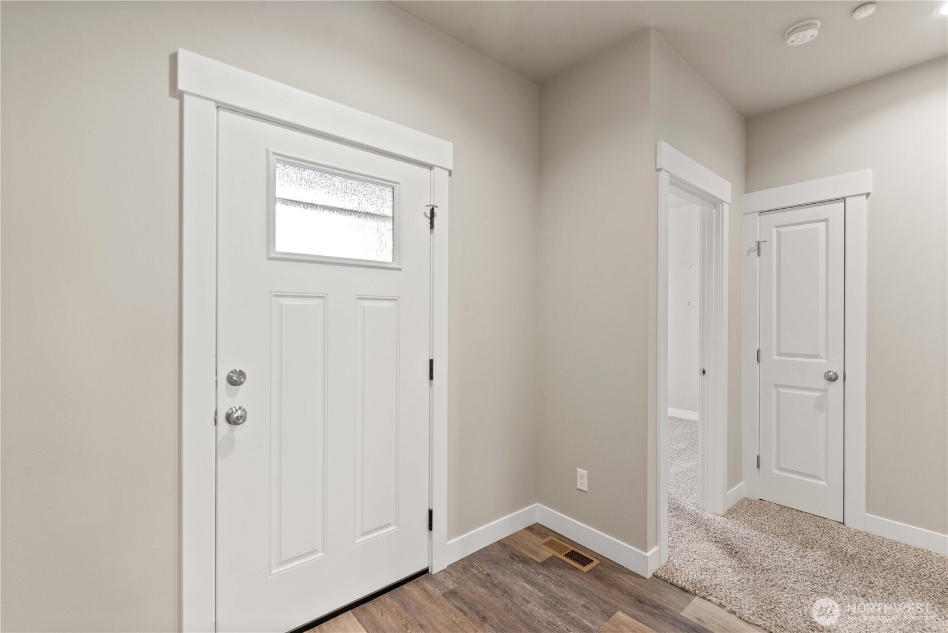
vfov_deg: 77.4
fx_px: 395
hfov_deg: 100.4
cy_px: 316
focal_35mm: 15
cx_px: 474
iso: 200
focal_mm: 15
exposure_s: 1/3
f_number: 8
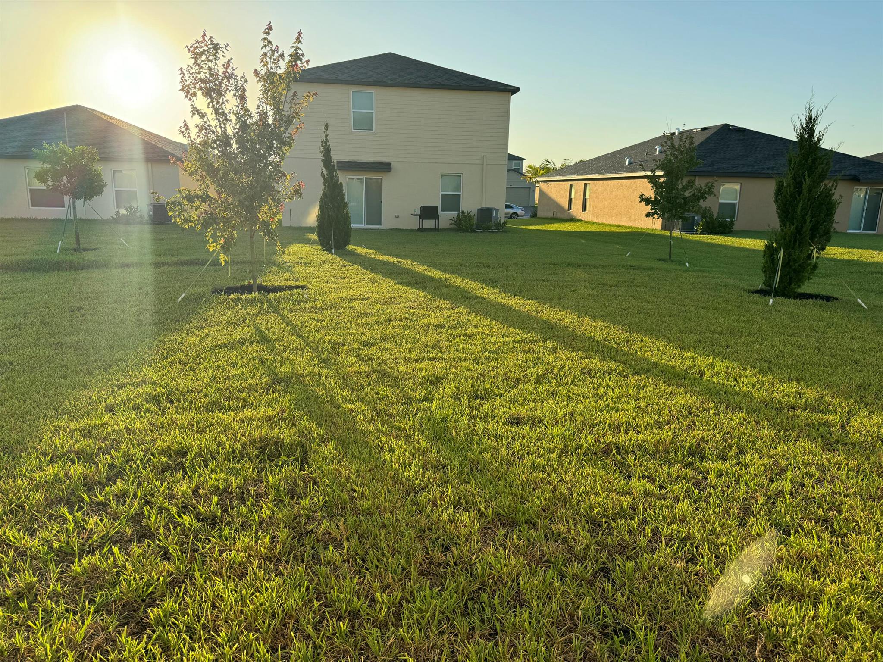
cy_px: 331
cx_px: 442
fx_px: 612
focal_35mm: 24
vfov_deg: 56.8
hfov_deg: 71.6
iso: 80
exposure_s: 1/1637
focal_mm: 6.76
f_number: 1.78
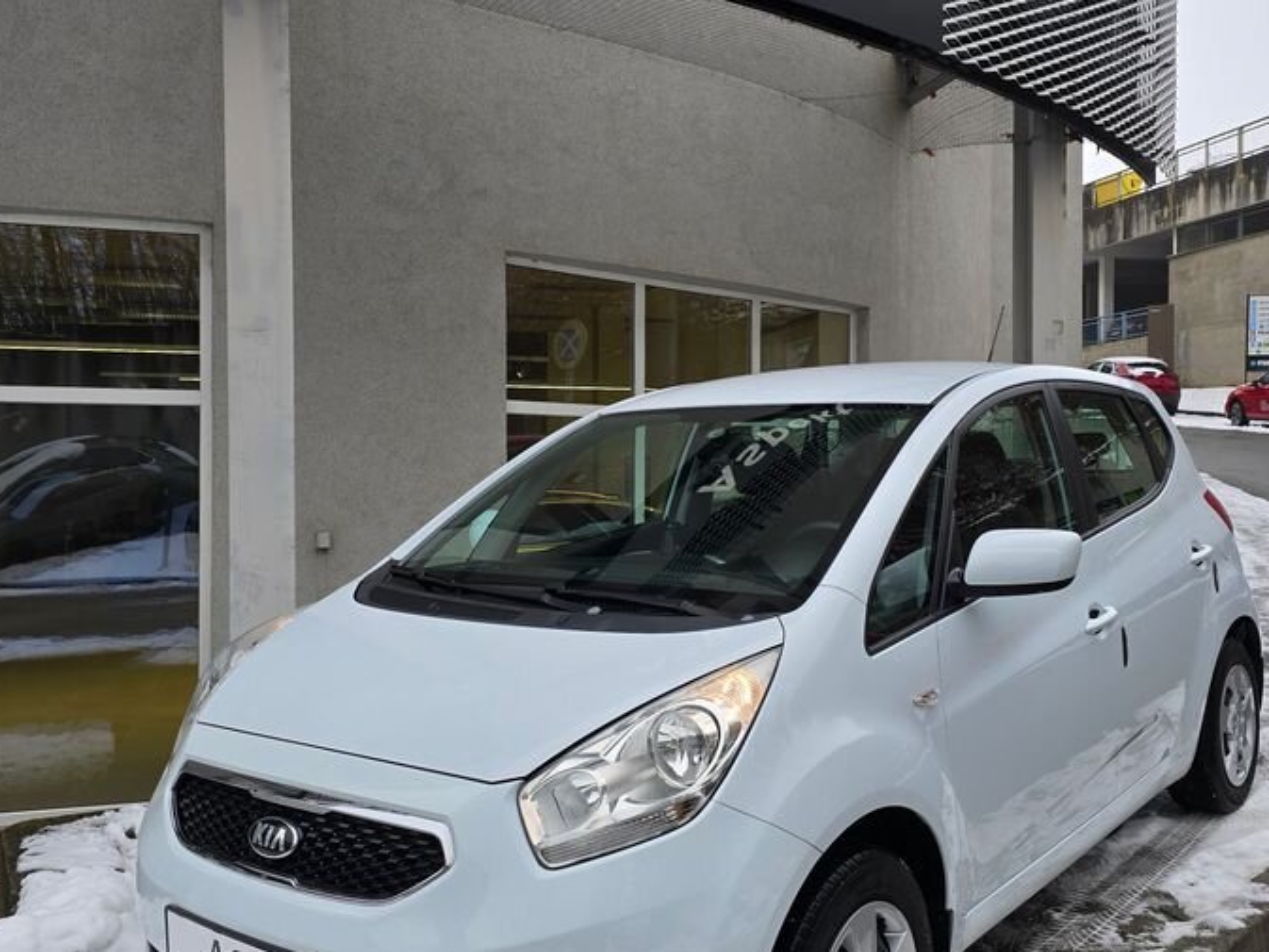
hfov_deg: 52.6
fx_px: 1283
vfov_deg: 40.7
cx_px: 666
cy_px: 481
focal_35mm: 35
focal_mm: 6.3
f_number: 1.7
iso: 25
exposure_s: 1/180
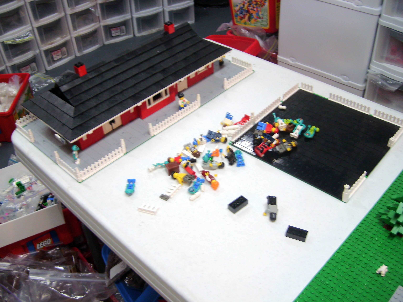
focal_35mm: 35
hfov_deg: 52.6
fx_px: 407
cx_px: 202
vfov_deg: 40.7
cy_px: 151
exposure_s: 1/17
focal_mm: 5.8
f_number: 2.8
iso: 50
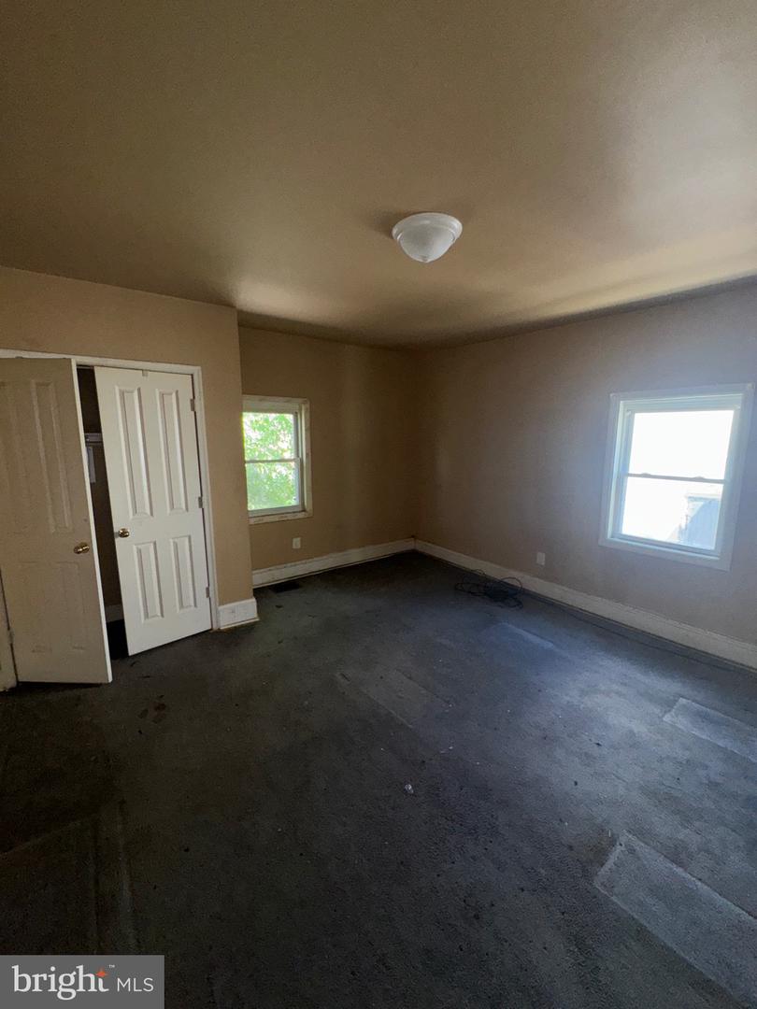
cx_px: 378
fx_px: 408
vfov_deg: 102.1
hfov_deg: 85.7
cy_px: 504
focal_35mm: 14
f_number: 2.2
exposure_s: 1/88
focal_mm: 2.22
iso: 80
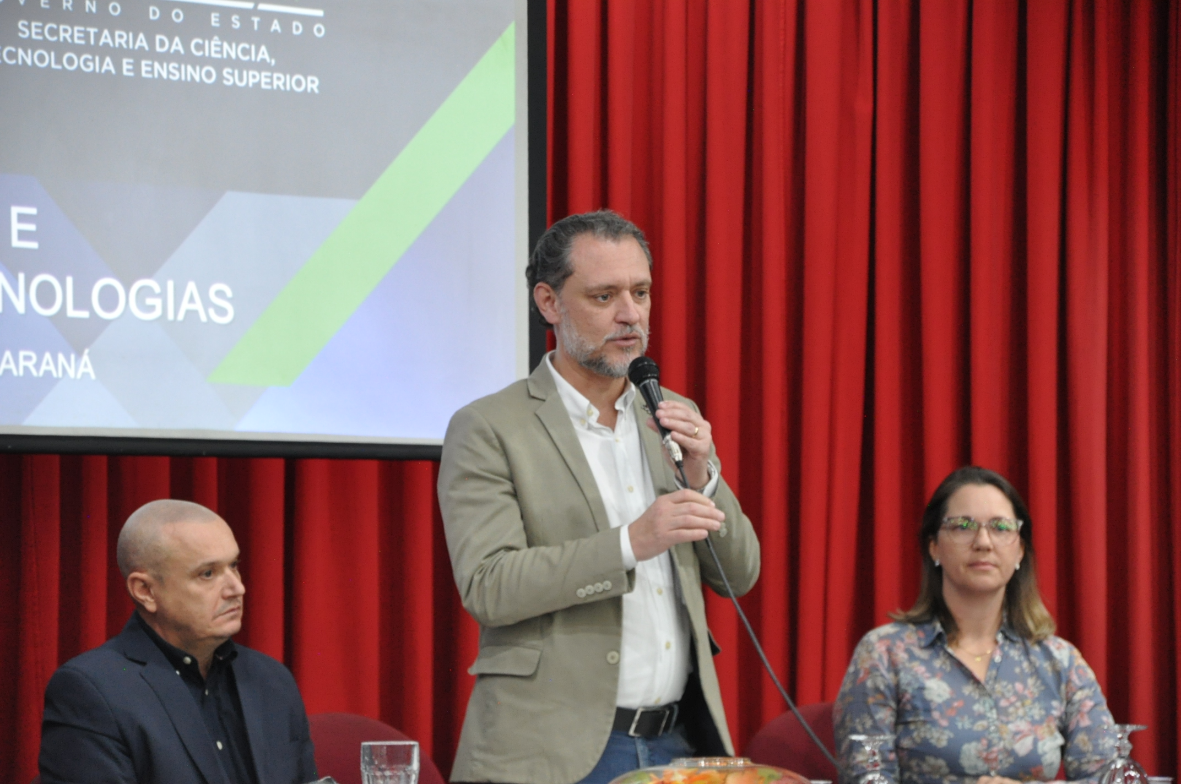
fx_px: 5161
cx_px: 590
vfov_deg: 8.7
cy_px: 392
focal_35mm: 158
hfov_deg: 13.1
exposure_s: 1/25
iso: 1600
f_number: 5.6
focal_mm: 105
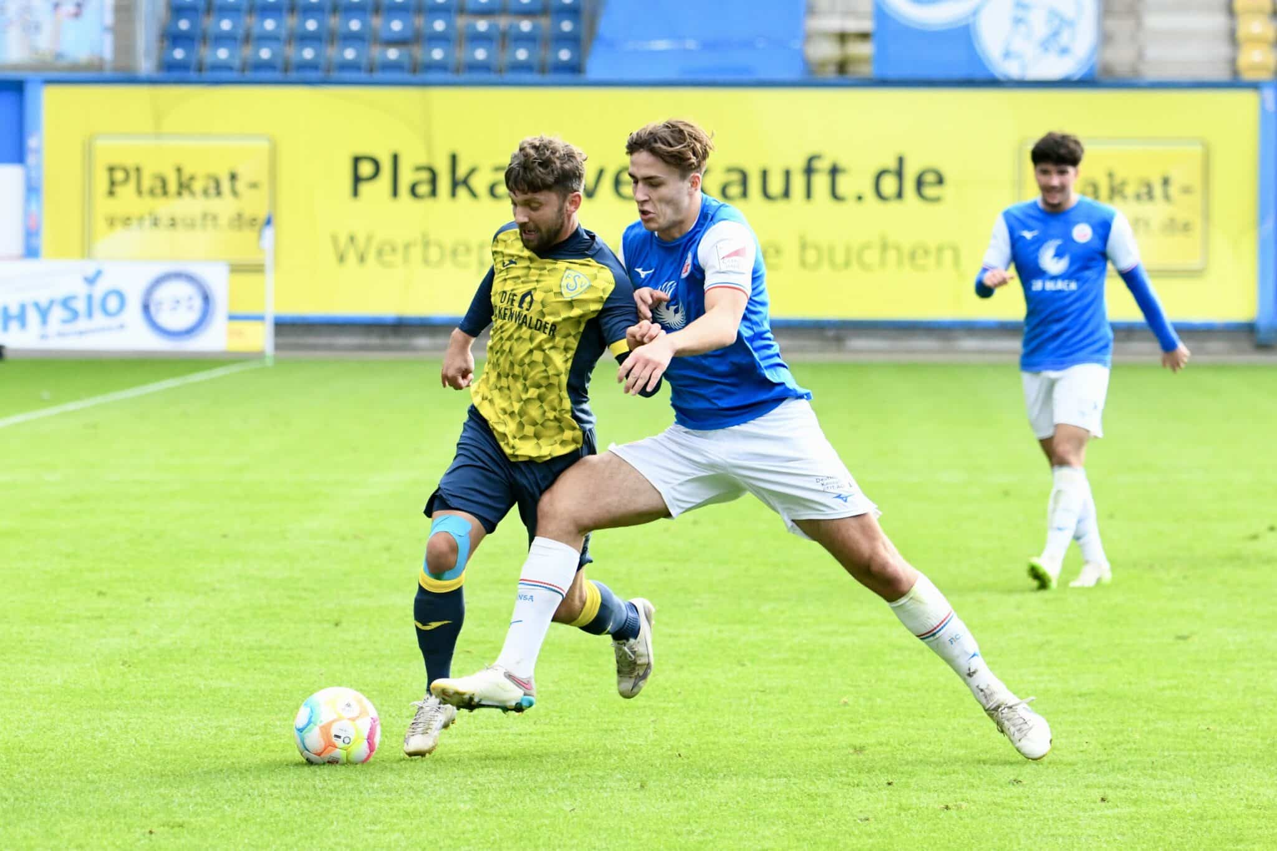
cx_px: 638
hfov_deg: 11.1
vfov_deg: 7.4
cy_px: 426
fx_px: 6561
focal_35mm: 185
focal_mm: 185
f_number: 5.3
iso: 3200
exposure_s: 1/1600
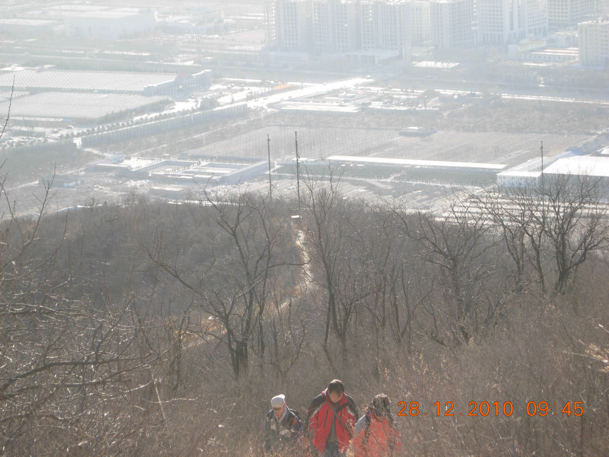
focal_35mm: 126
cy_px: 228
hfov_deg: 15.6
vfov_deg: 11.8
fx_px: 2217
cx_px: 304
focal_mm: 26.3
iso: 50
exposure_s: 1/144
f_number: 5.3
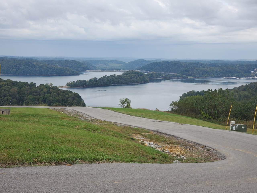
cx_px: 128
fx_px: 386
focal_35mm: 52
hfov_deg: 36.8
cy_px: 96
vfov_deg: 28.0
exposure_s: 1/398
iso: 50
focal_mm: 6
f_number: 2.4
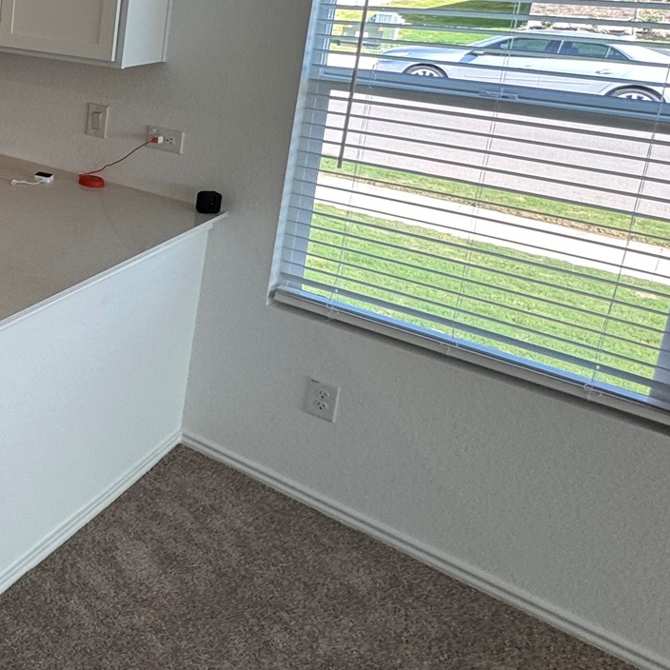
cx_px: -241
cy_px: 90
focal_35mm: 36
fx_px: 788
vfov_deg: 42.9
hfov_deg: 32.1
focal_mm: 2.22
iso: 100
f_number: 2.2
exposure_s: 1/120
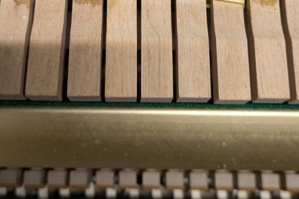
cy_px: 37
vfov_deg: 27.0
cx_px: 152
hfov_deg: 40.3
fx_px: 407
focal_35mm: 49
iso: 247
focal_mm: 5.43
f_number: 1.89
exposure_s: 1/60
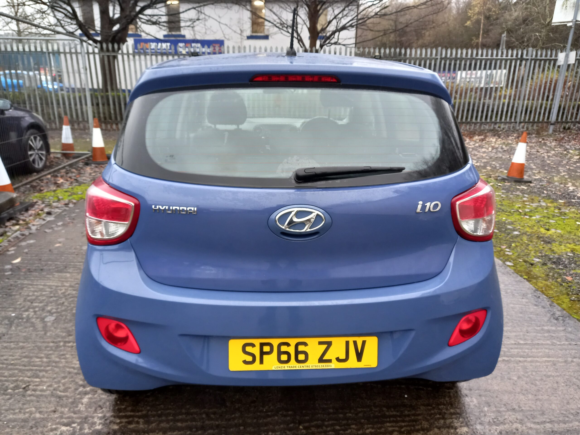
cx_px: 290
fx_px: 419
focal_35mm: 25
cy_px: 218
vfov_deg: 54.9
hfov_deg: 69.4
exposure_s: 1/60
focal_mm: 4.6
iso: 160
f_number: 2
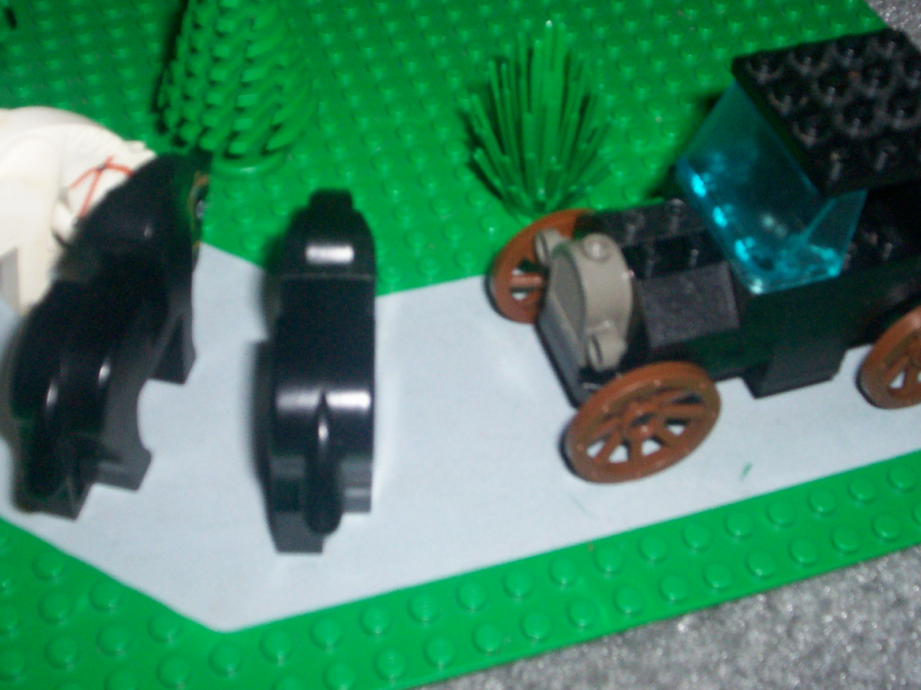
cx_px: 408
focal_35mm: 52
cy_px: 230
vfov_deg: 27.9
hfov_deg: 36.8
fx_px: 1383
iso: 140
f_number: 4.5
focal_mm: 5.9
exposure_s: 1/64
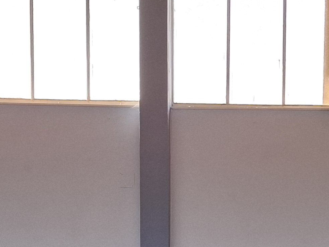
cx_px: 244
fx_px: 912
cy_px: 404
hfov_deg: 20.3
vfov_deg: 14.1
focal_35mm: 96
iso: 50
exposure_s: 1/100
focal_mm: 5.54
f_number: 1.8
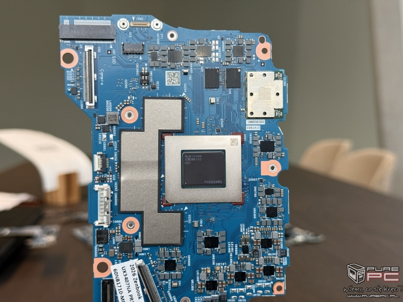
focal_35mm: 48
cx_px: 202
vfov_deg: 30.3
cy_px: 151
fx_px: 559
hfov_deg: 39.6
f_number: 1.78
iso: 160
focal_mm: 6.76
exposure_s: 1/50
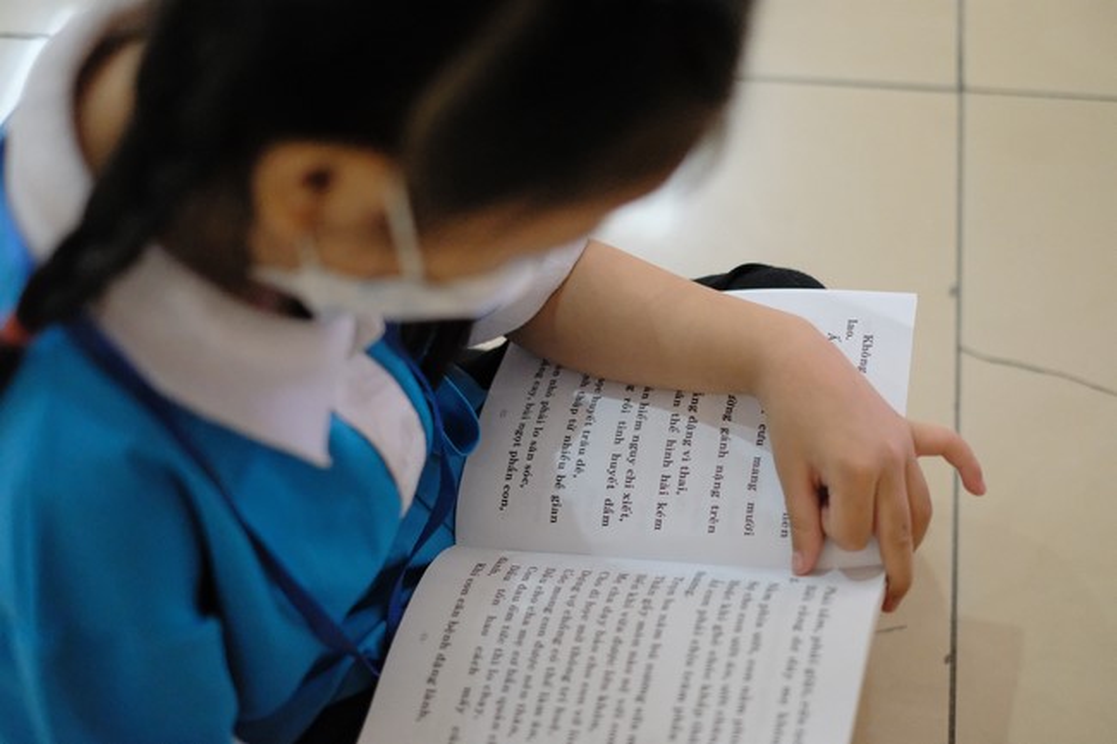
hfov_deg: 37.5
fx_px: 1644
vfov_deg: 25.5
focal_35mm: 53
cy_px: 372
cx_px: 558
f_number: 1.4
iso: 8000
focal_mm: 35
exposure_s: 1/1000
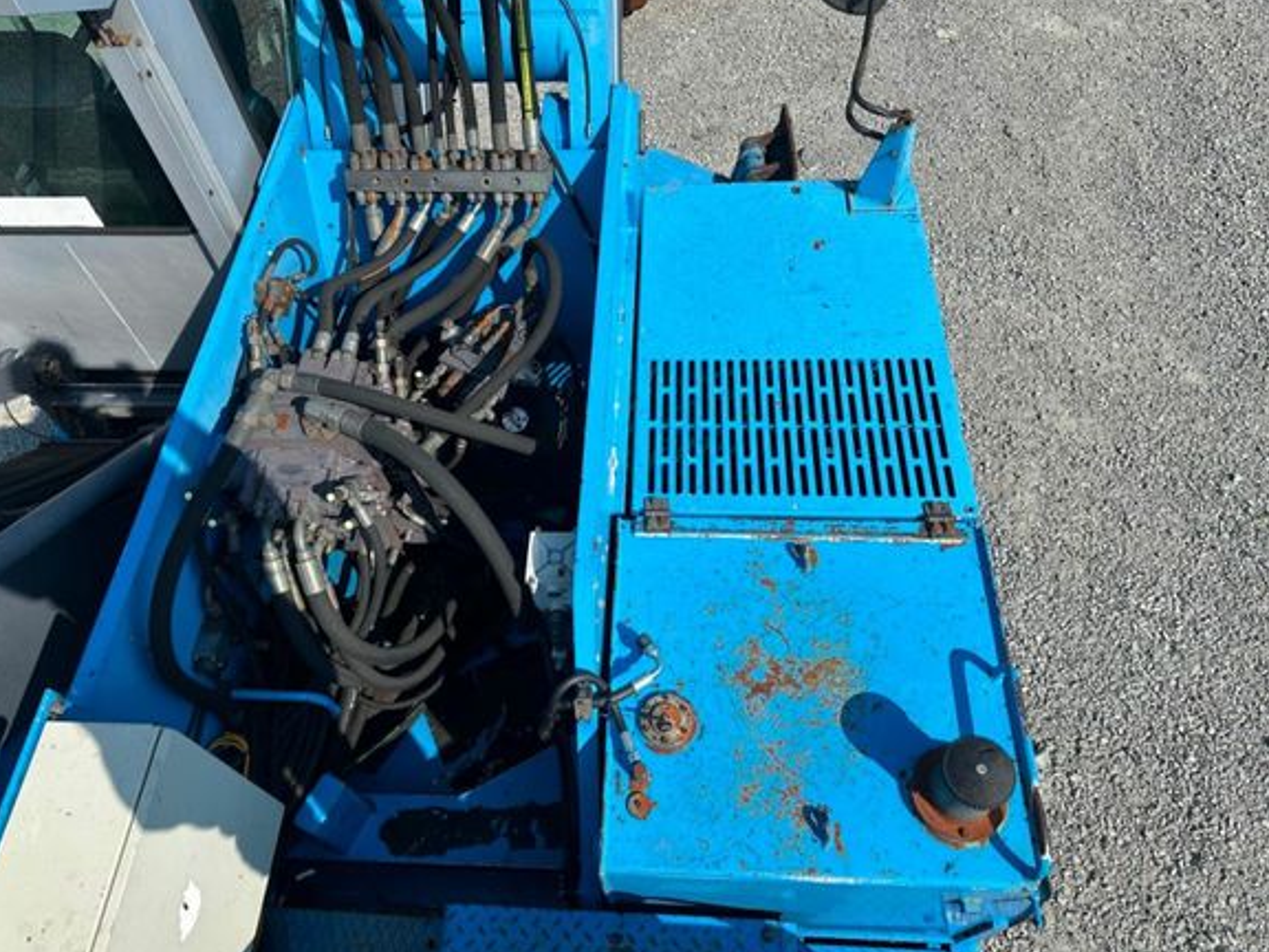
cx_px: 615
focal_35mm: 25
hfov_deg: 69.4
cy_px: 469
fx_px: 916
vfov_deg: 54.9
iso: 80
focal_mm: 6.86
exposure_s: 1/4348
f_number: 1.78
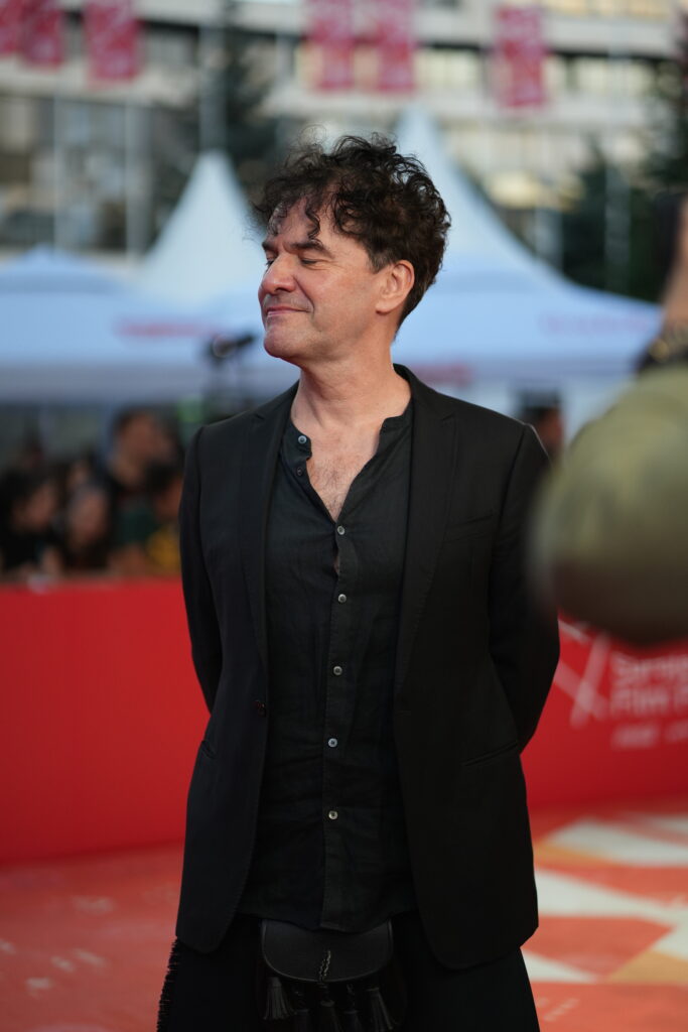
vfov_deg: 23.9
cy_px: 516
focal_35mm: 85
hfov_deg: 16.1
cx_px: 344
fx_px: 2436
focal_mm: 85
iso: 800
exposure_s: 1/2000
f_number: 1.8
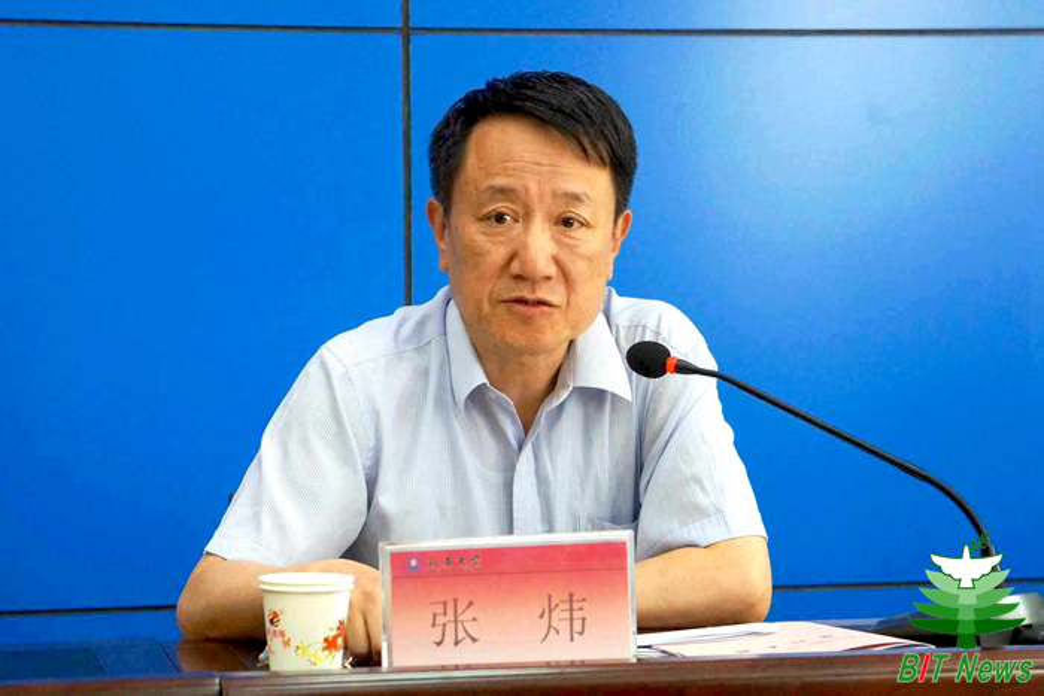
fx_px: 2291
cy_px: 348
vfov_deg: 17.3
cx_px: 522
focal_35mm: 79
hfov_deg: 25.7
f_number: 5
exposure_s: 1/160
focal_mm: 53
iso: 1600
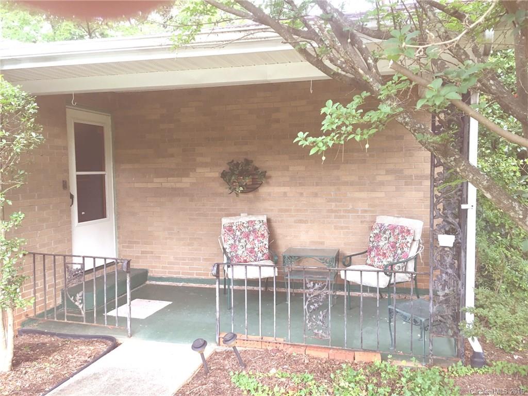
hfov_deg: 61.7
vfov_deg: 48.2
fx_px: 442
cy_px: 198
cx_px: 264
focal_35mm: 29
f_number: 2.2
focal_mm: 4.15
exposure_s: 1/30
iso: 40
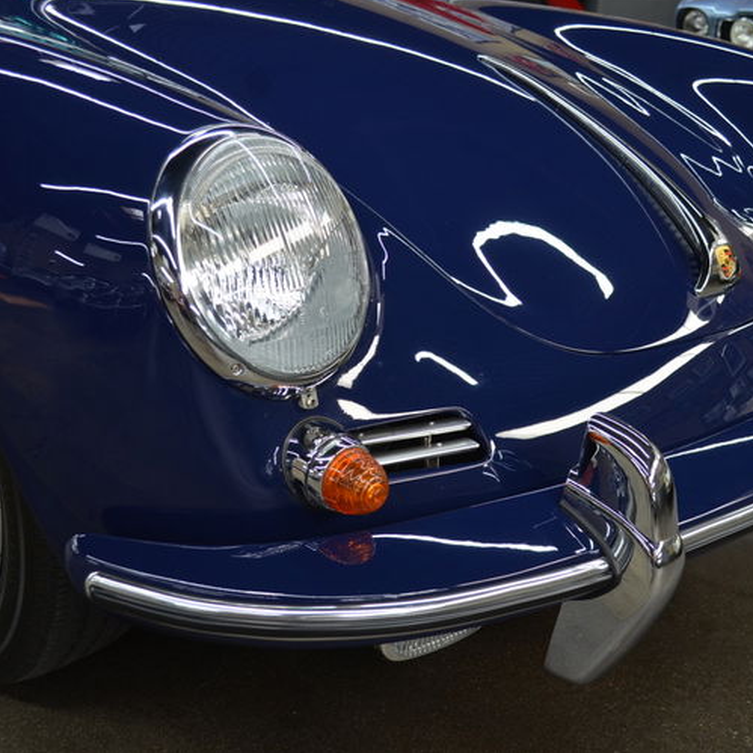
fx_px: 1157
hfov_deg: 36.0
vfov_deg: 36.1
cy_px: 373
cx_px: 433
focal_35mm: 47
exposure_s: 1/60
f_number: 4
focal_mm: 24
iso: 500
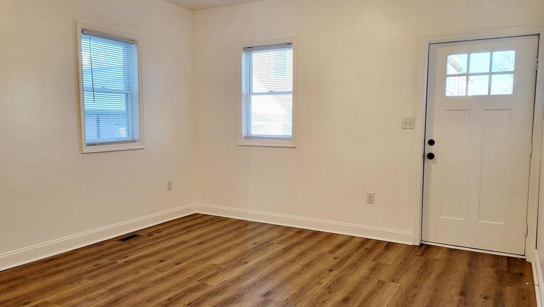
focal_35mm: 29
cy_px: 162
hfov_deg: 66.1
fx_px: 418
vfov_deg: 40.2
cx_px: 269
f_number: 1.8
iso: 80
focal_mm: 5.4
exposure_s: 1/120
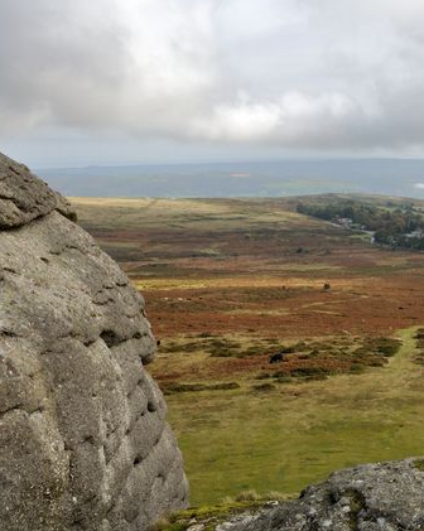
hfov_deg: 33.2
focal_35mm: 43
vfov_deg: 42.9
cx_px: 373
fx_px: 675
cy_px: 264
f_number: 14
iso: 400
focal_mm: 20
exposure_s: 1/160
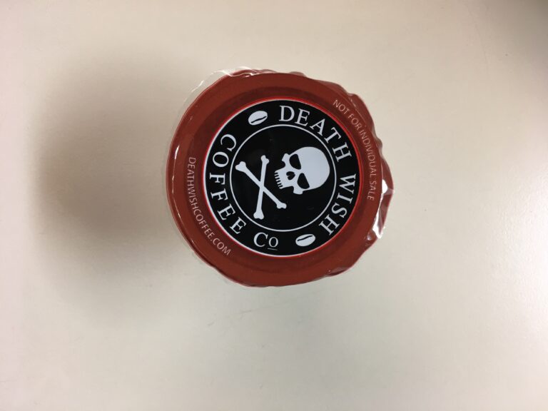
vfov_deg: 48.2
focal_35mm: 29
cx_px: 274
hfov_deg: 61.7
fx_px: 459
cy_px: 206
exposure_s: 1/30
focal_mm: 4.15
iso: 64
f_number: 2.2
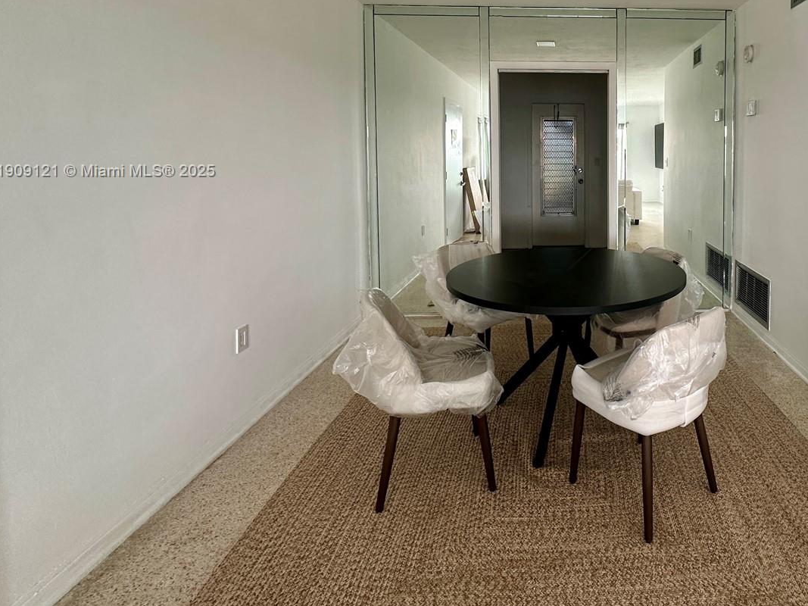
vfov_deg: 60.8
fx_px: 490
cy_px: 172
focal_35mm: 21
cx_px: 579
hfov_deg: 74.8
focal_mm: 2.22
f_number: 2.2
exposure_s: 1/99
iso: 160
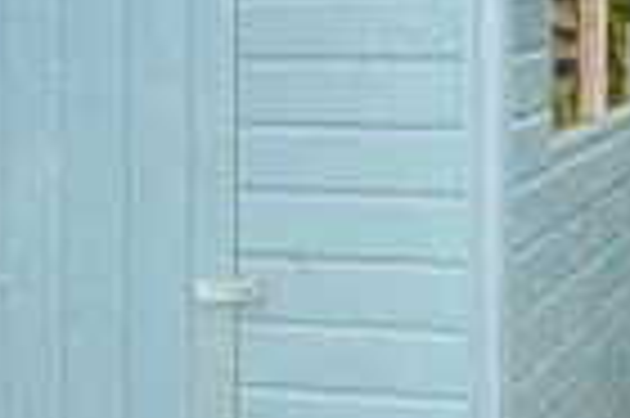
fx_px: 1923
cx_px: 72
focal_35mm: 110
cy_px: -61
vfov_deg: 12.2
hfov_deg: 18.3
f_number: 8
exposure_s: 1/160
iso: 400
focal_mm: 10
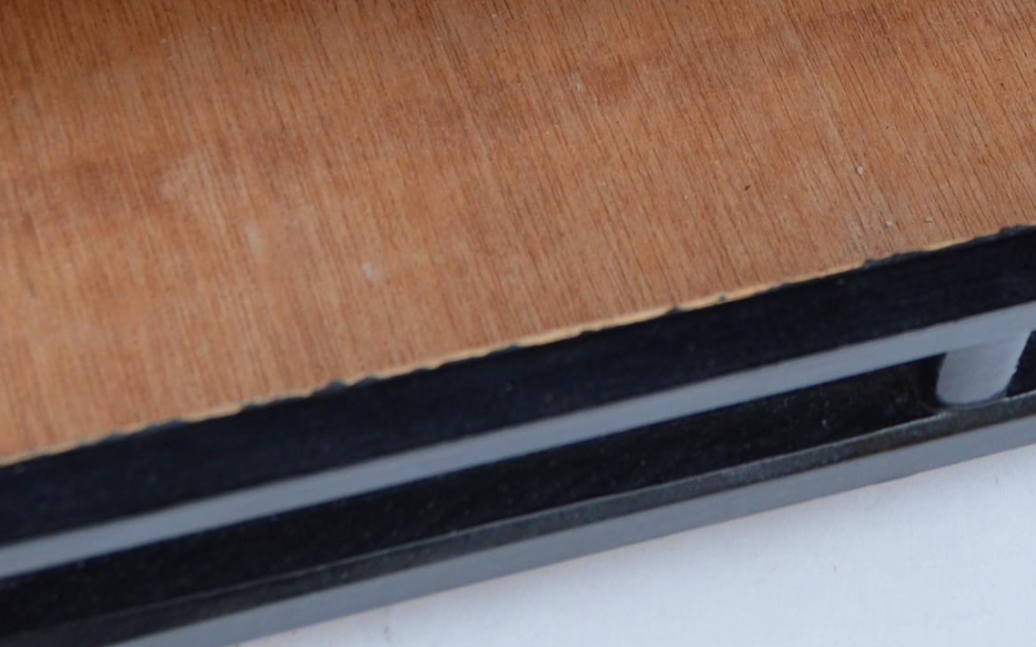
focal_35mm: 105
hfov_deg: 19.7
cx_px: 761
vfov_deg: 12.2
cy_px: -83
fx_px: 2964
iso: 200
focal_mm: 26
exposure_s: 1/125
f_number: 5
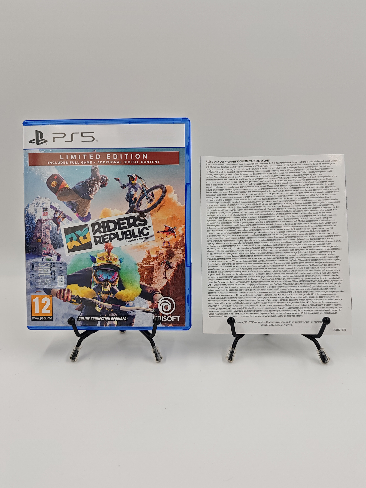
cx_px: 183
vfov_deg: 65.3
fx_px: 381
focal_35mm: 27
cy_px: 244
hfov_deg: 51.4
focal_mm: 6.12
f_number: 1.9
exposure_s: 1/100
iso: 400
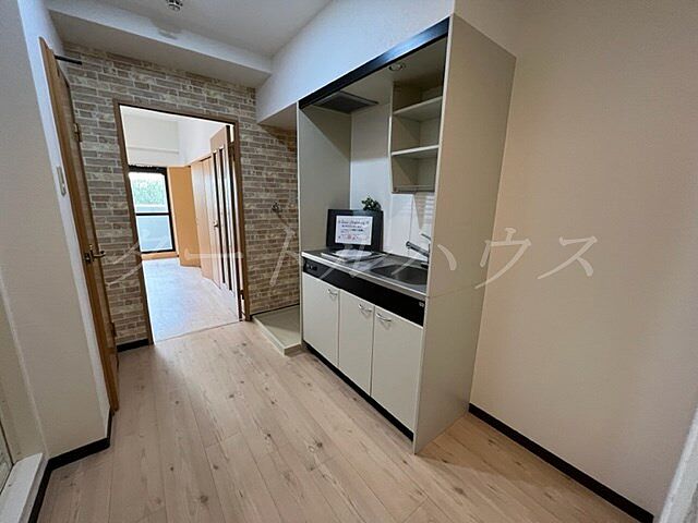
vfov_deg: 89.9
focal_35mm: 13
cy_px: 262
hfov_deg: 106.2
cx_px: 349
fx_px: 262
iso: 200
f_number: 1.8
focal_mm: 1.57
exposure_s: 1/60
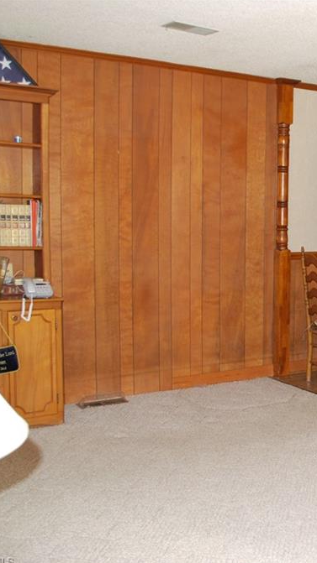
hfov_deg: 22.8
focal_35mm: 48
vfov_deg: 42.9
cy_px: 282
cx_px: 387
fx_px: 718
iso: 320
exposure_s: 1/60
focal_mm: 20
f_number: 3.8
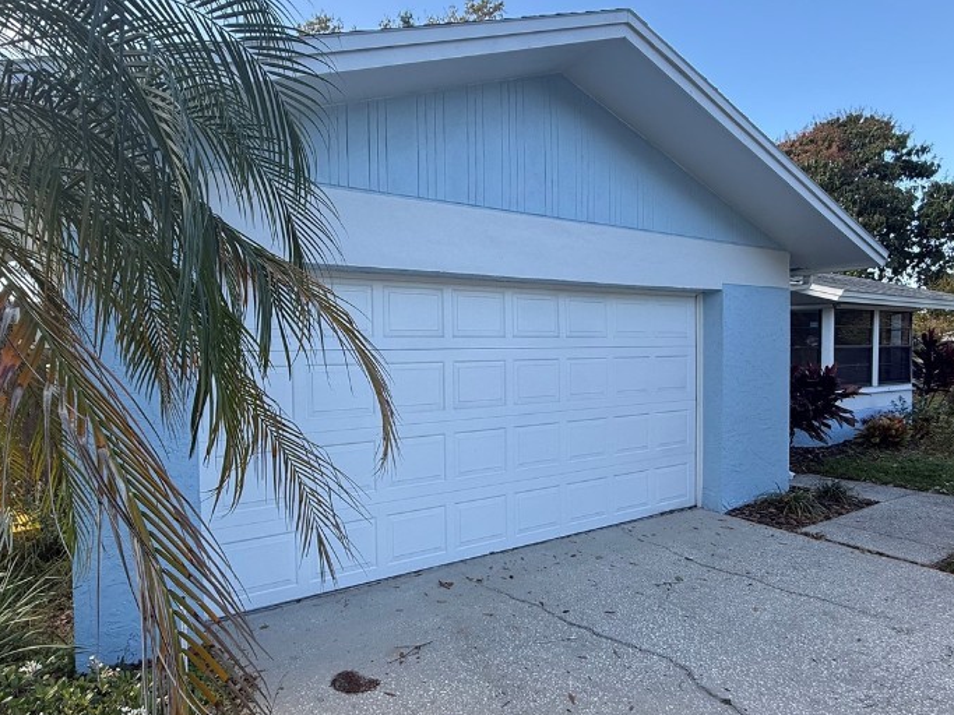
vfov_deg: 63.4
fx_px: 579
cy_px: 374
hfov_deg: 78.3
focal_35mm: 21
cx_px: 394
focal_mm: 2.22
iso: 50
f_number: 2.2
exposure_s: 1/393
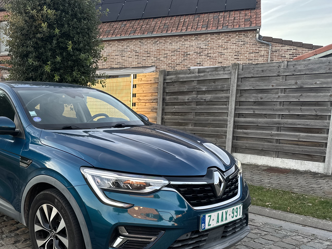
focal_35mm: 38
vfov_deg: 37.2
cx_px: 71
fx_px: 364
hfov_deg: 46.6
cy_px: 172
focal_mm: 6.86
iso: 80
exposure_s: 1/279
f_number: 1.78
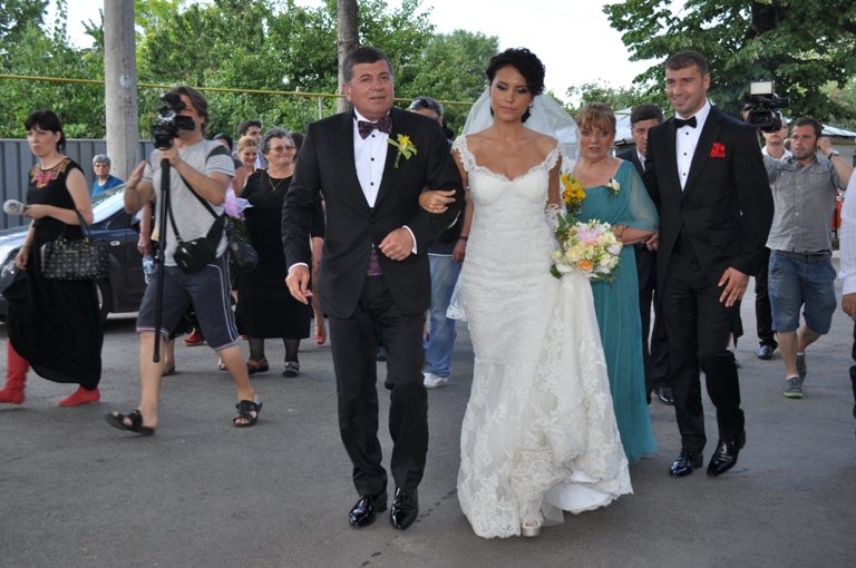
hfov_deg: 41.2
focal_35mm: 48
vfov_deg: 28.0
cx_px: 428
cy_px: 284
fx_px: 1140
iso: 200
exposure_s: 1/200
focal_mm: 32
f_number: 4.8
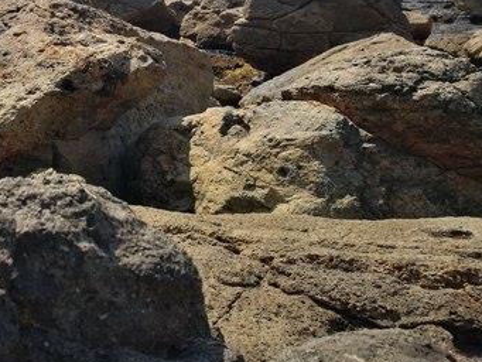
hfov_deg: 31.0
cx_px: -16
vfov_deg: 24.7
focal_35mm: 57
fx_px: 794
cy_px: 16
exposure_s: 1/1170
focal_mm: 4.5
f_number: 2.2
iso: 50
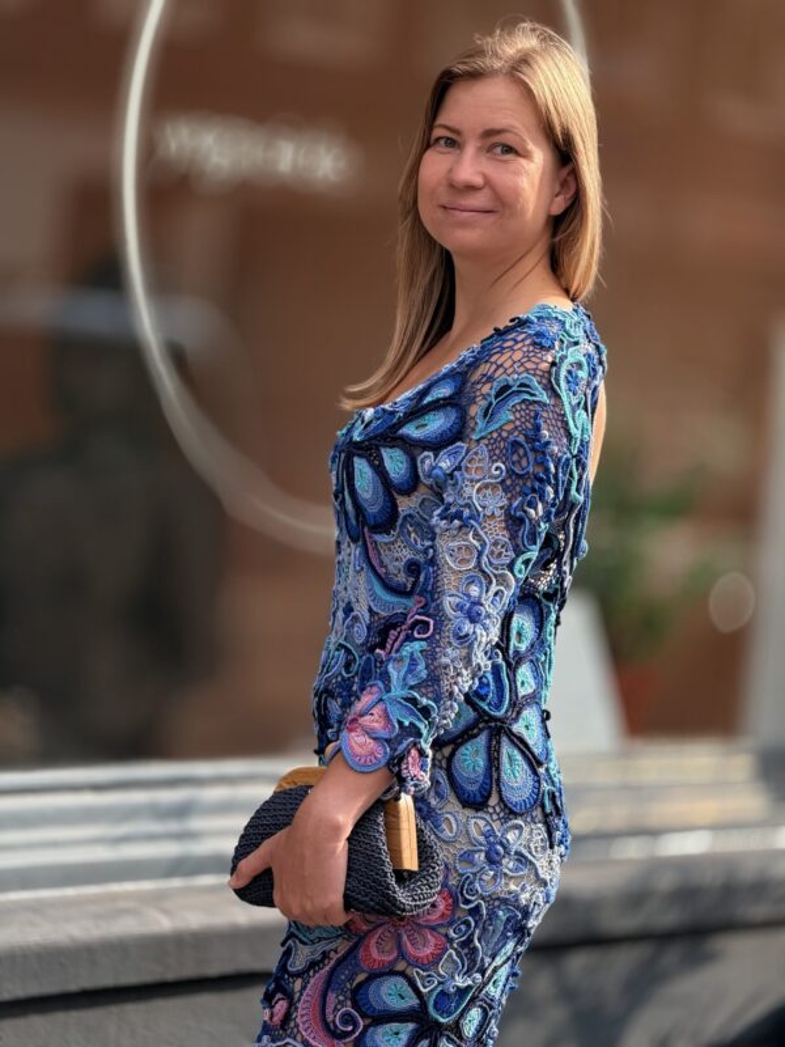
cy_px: 524
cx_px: 392
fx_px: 3628
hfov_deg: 12.3
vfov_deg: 16.4
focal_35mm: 120
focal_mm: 15.66
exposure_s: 1/296
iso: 50
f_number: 2.8
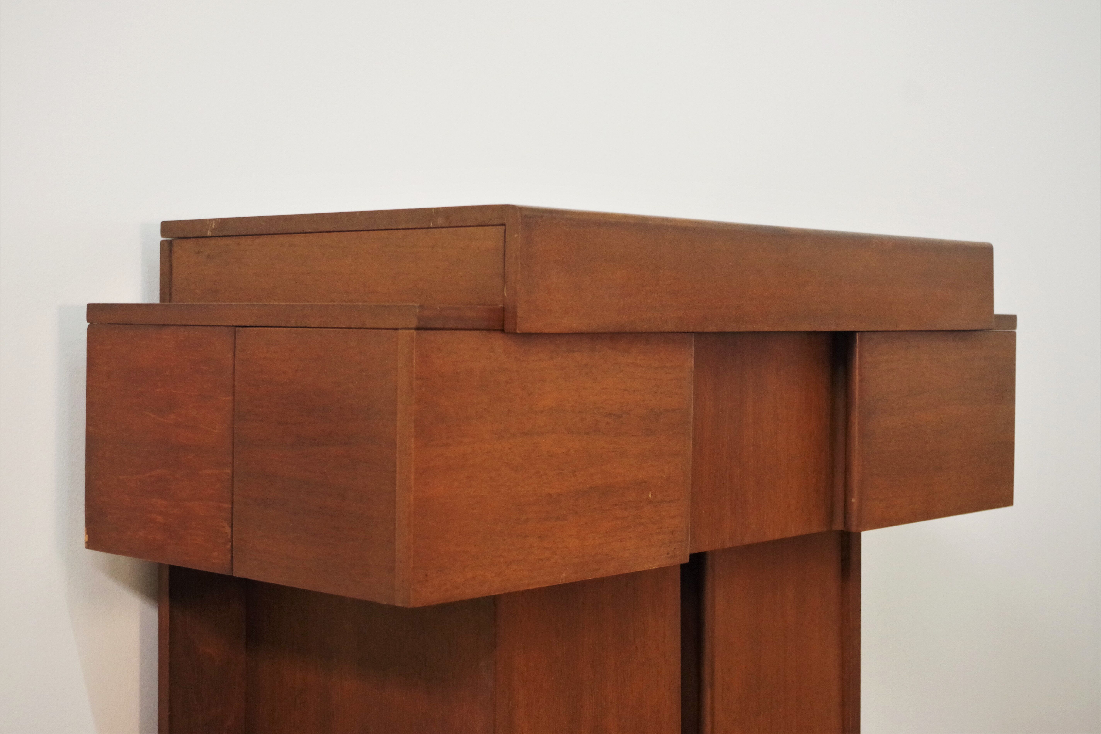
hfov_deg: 38.2
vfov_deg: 26.0
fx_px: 1590
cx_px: 550
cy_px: 367
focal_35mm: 52
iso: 1600
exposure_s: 1/80
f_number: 4.5
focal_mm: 35
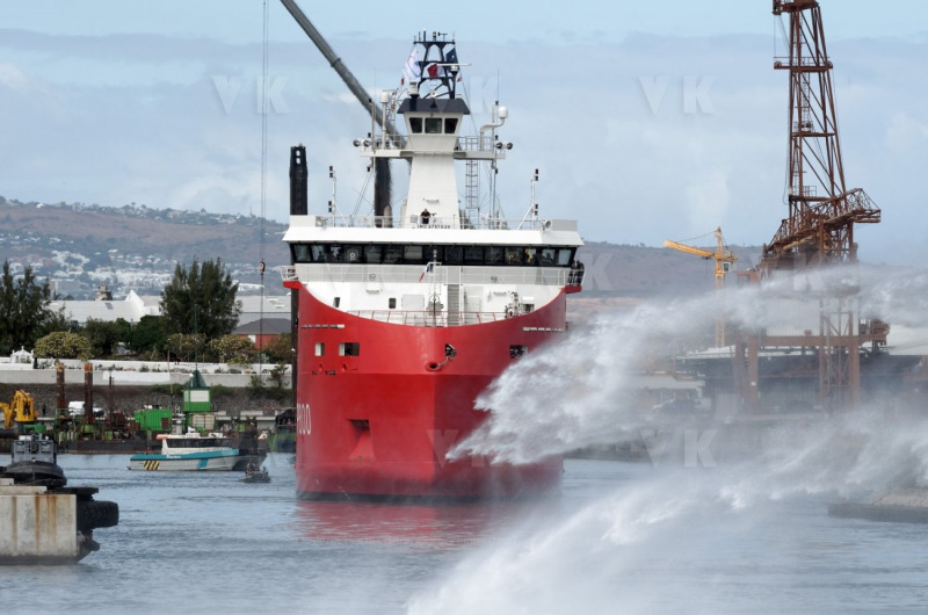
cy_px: 308
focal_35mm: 300
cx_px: 464
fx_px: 7718
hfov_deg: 6.9
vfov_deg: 4.6
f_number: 9
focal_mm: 200
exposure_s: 1/250
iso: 160
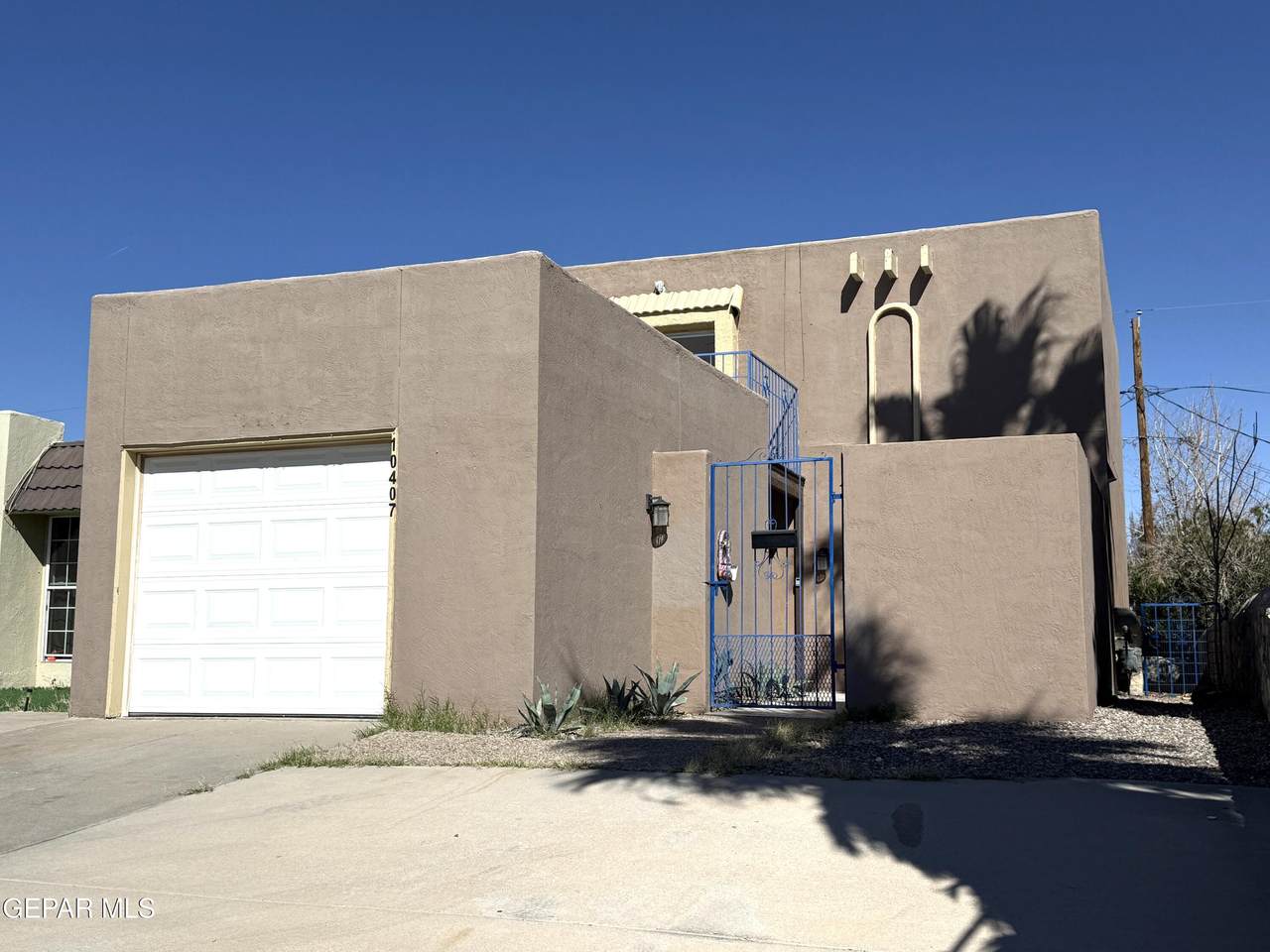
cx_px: 635
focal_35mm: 38
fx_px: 1394
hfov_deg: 49.0
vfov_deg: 37.7
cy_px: 476
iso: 80
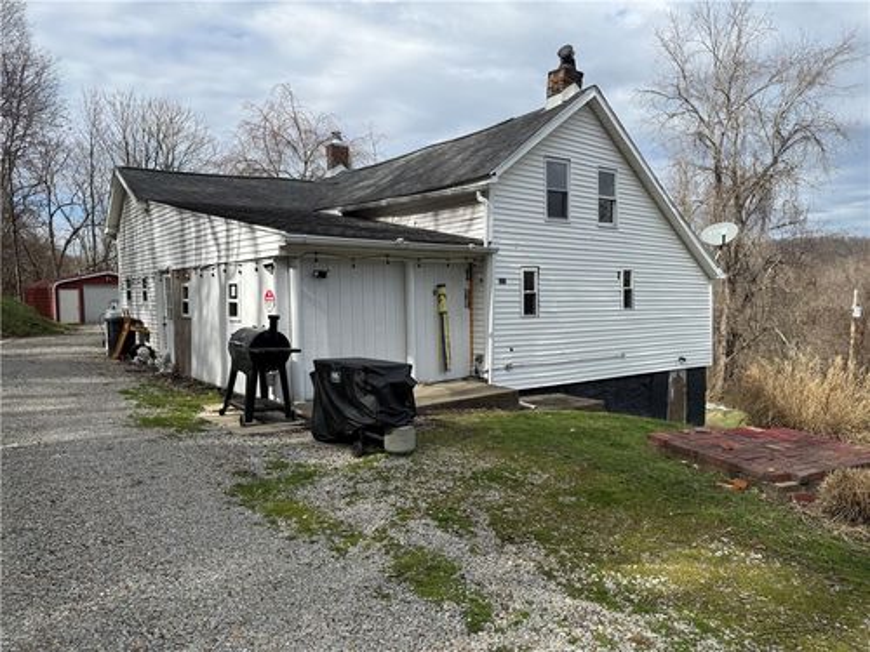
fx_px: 603
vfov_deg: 56.8
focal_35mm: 24
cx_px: 435
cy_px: 326
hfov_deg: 71.6
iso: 80
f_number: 1.78
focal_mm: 6.76
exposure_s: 1/4673
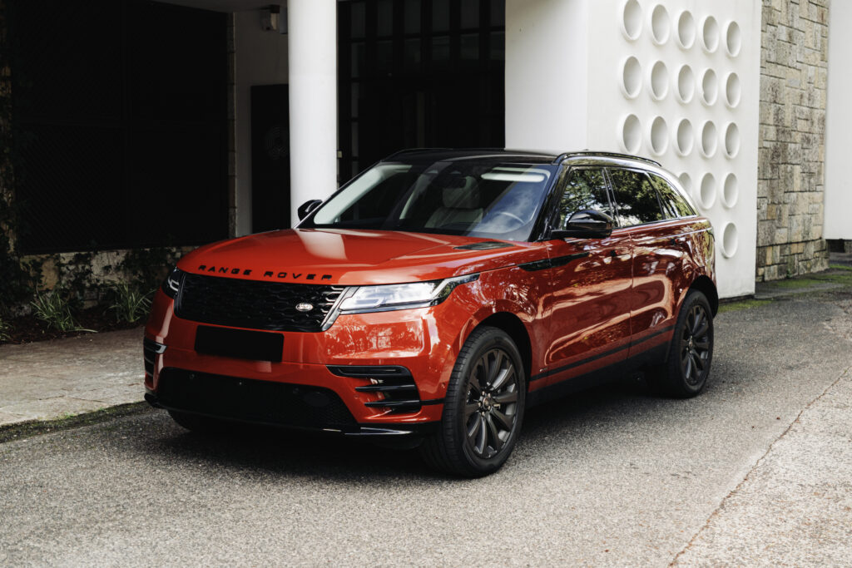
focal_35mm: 50
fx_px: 1183
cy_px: 284
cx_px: 426
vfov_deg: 27.0
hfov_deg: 39.6
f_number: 2.8
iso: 160
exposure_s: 1/200
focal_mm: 33.8
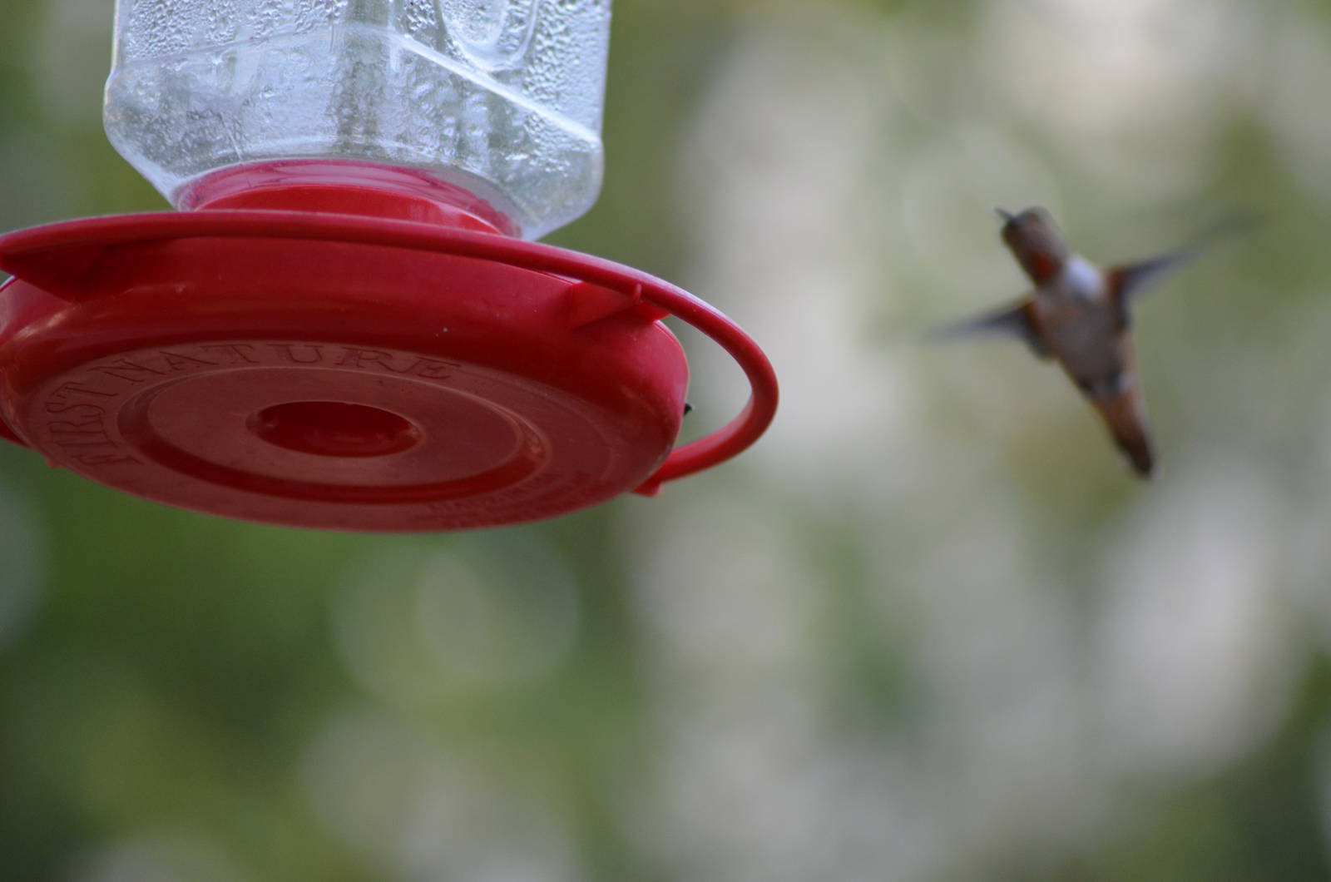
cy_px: 441
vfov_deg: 4.7
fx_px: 10793
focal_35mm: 292
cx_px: 666
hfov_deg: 7.1
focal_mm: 195
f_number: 4.8
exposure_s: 1/640
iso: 800
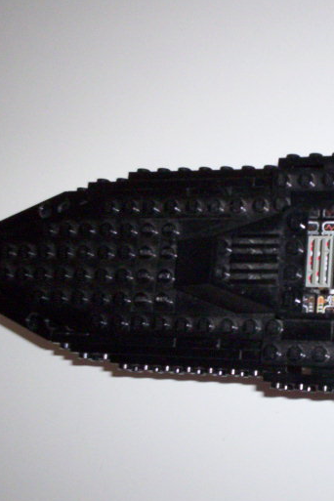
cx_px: 326
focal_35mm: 63
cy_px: 291
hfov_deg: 20.9
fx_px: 877
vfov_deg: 31.8
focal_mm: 4.99
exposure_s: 1/60
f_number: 4.5
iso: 140
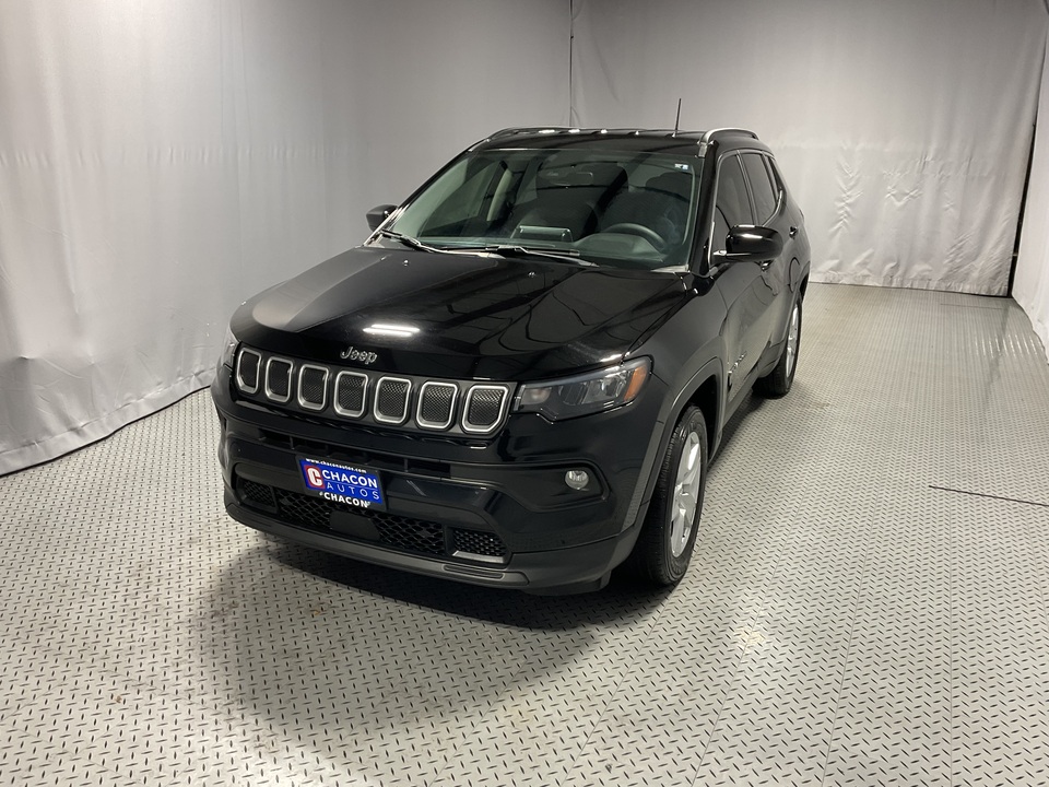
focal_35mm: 29
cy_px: 394
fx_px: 879
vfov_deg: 48.2
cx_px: 524
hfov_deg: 61.7
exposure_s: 1/60
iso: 50
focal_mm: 3
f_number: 1.8
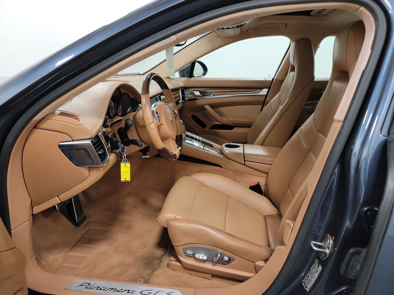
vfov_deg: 56.8
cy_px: 148
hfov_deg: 71.6
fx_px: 273
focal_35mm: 24
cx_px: 197
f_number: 1.8
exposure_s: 1/59
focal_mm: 6.7
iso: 426
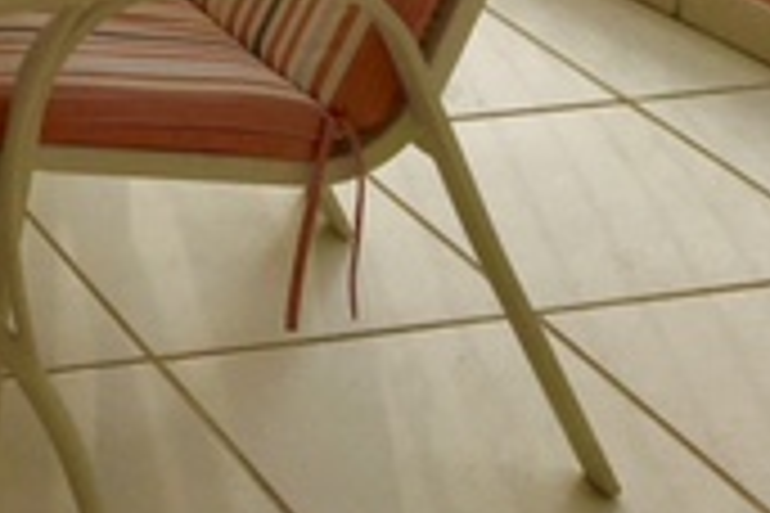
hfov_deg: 16.4
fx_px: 2417
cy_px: -441
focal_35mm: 113
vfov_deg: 11.2
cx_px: -410
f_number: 2.2
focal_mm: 4.15
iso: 25
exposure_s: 1/4049
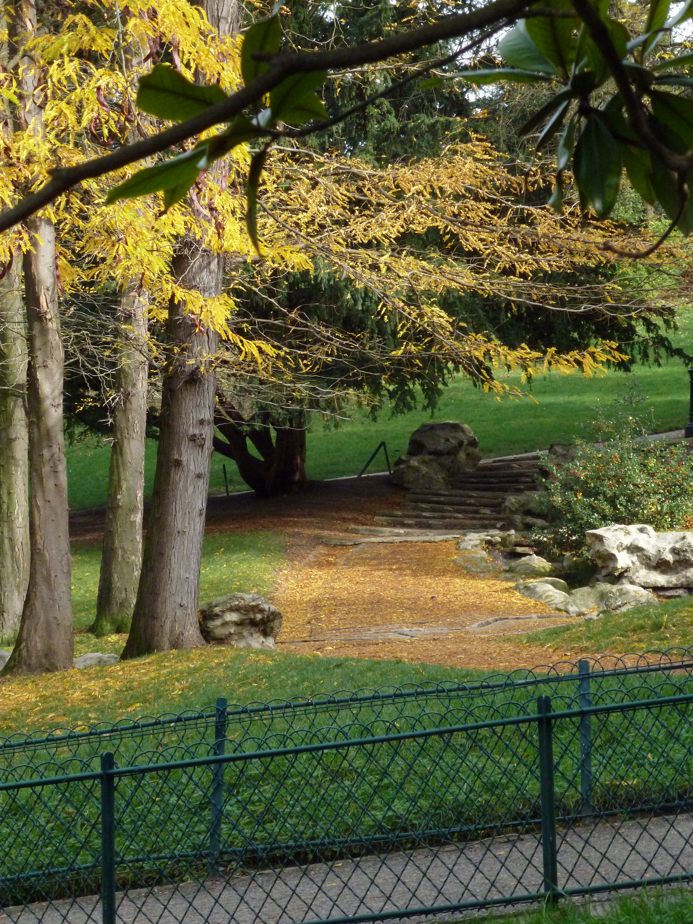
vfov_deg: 17.4
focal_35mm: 113
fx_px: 3016
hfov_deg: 13.1
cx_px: 346
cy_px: 462
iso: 400
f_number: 5.1
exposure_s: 1/200
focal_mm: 20.2
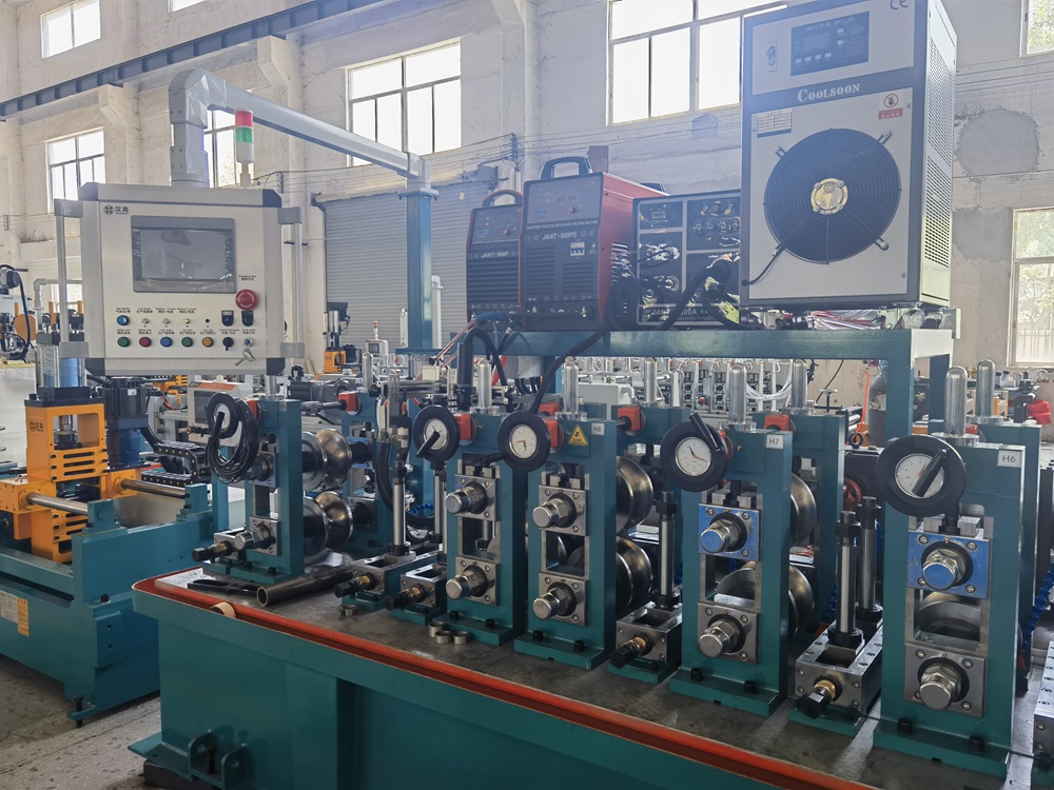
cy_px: 395
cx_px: 527
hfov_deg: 65.3
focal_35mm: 27
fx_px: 822
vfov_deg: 51.4
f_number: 1.9
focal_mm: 6.67
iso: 80
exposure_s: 1/100
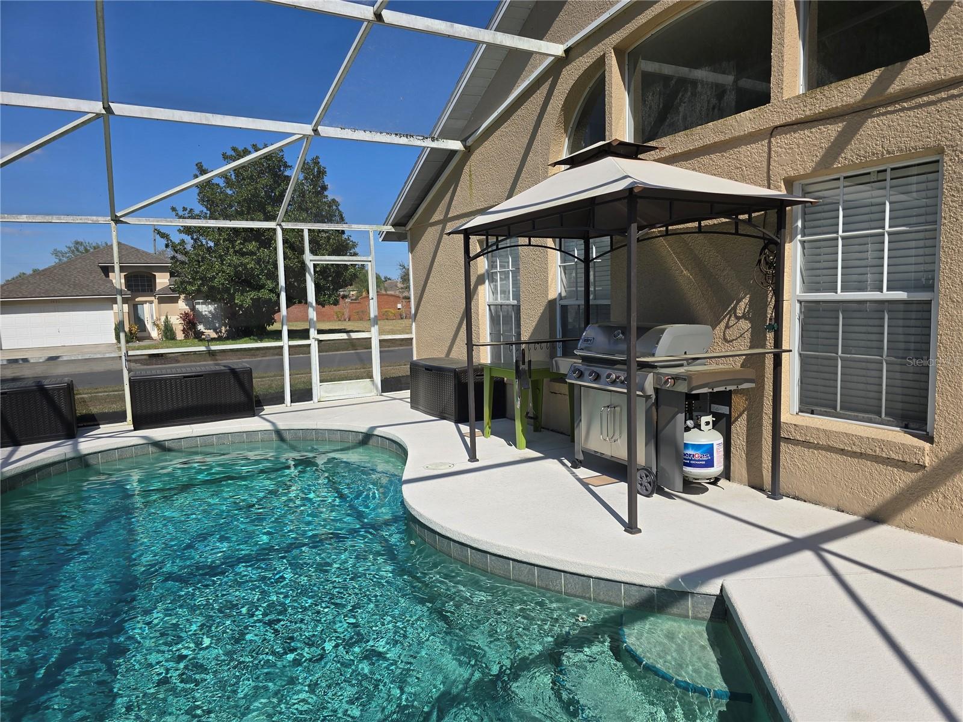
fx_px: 640
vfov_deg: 58.9
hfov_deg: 73.9
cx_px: 482
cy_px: 361
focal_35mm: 23
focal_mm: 6.3
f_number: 1.7
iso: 12
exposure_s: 1/818
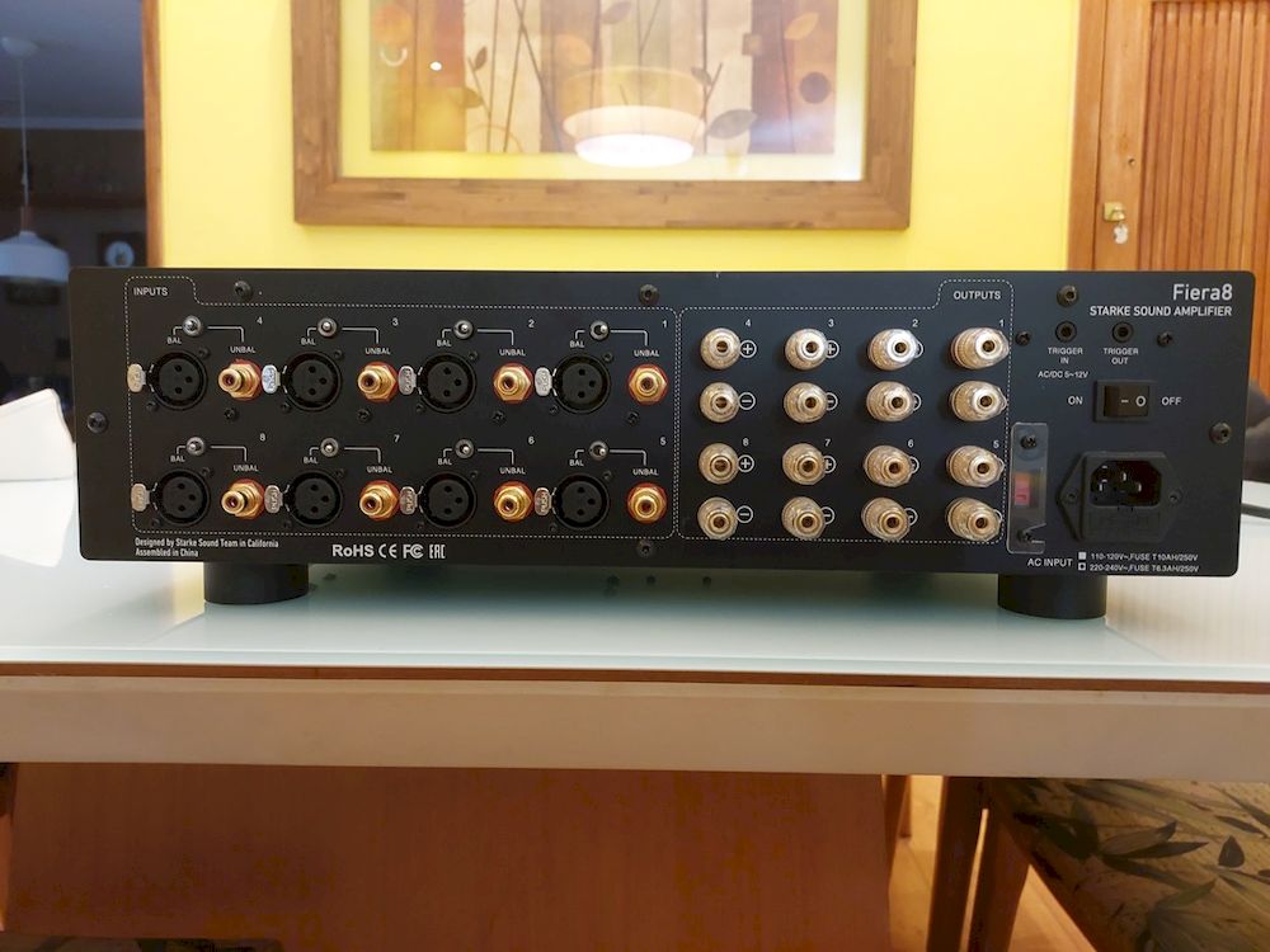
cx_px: 635
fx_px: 1027
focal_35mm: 28
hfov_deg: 63.4
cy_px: 476
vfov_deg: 49.7
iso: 400
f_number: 1.8
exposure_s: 1/60
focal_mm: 5.32
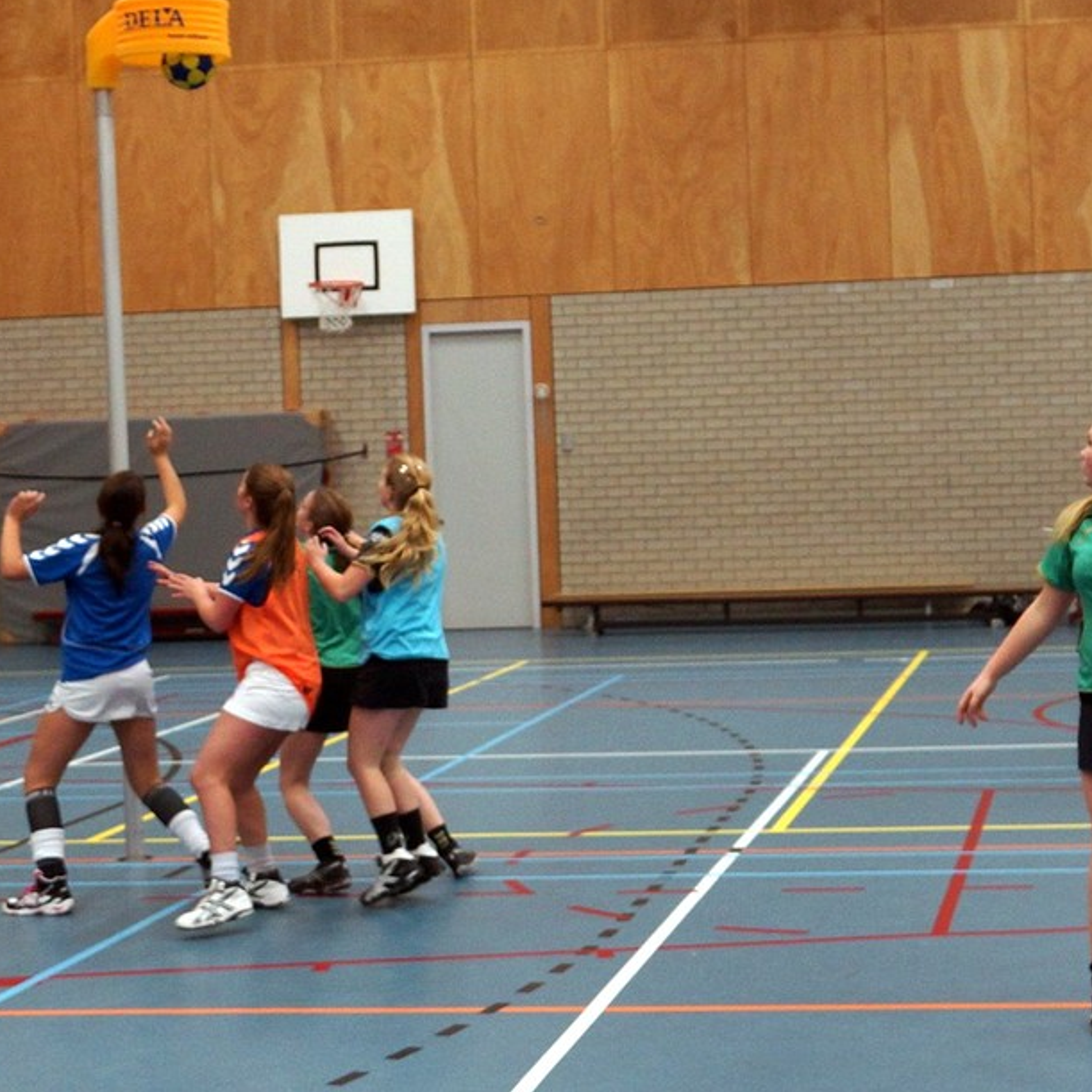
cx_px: 867
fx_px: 1677
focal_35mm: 47
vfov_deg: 36.0
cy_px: 502
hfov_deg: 35.0
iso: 640
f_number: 2.8
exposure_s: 1/160
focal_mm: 22
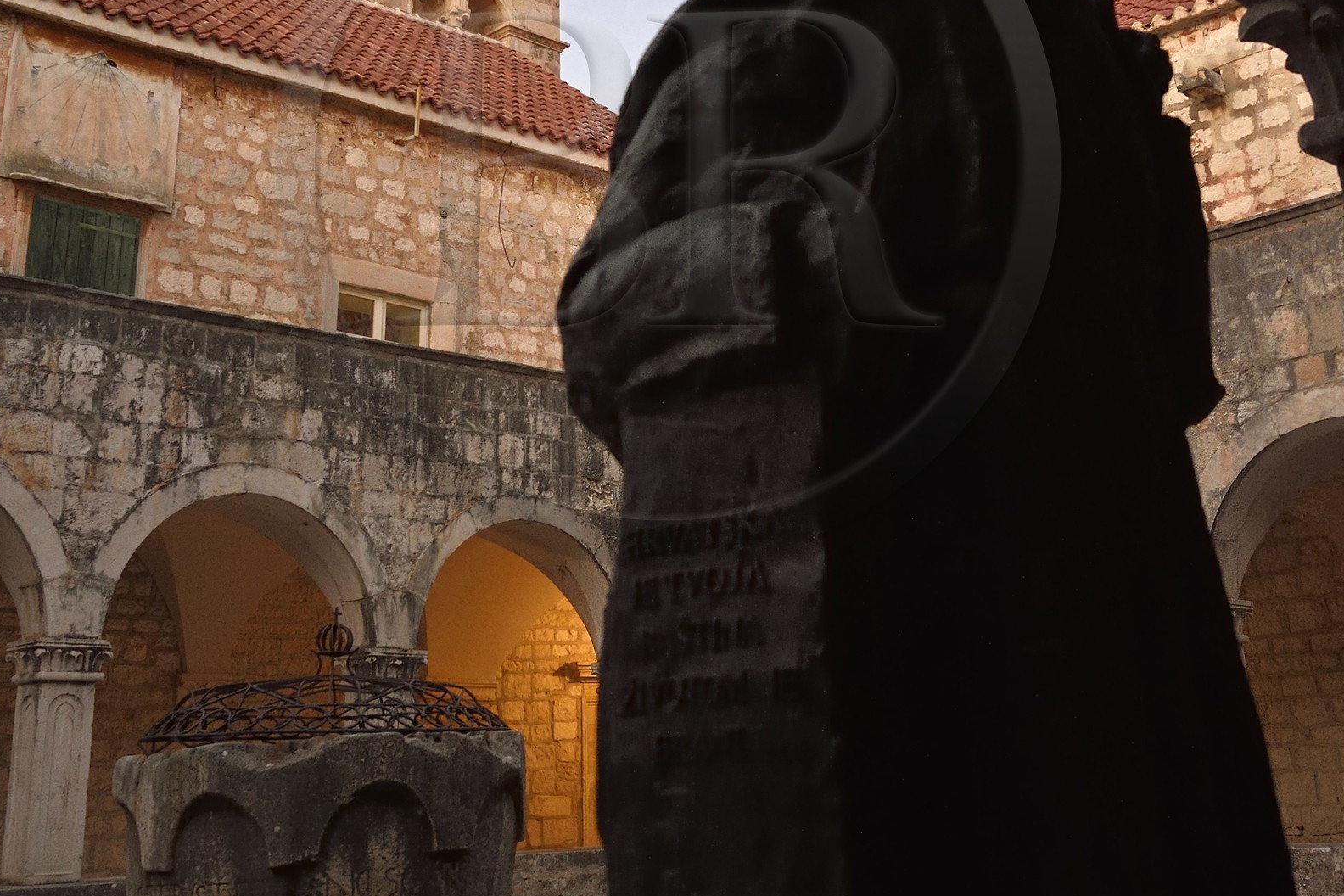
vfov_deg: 29.8
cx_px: 666
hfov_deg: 44.5
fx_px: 1643
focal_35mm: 44
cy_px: 170
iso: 3200
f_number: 8
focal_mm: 29
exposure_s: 1/50
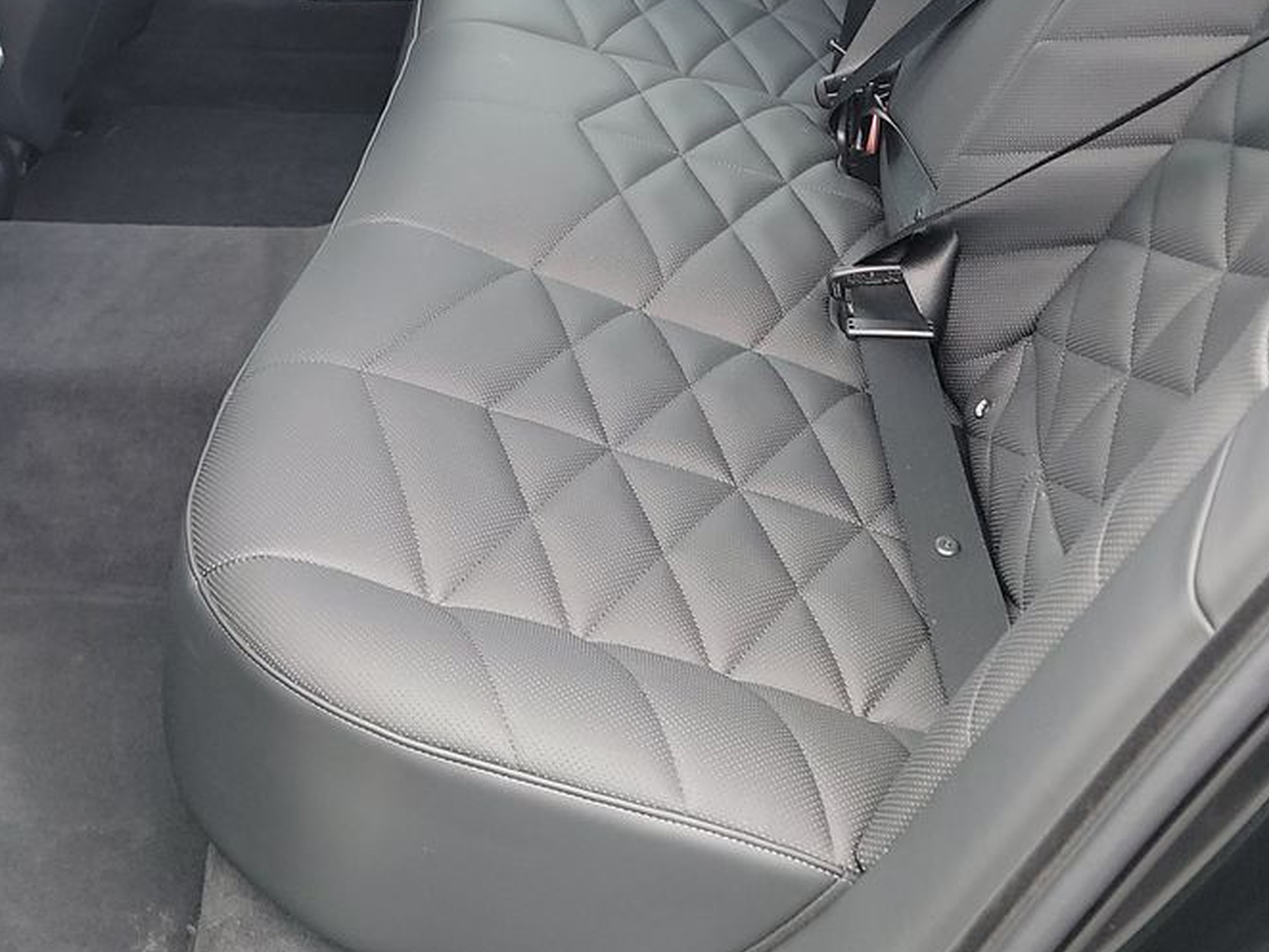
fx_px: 2127
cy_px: 57
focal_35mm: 58
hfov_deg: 33.1
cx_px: 483
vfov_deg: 24.4
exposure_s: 1/59
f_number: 1.8
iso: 197
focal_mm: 6.7
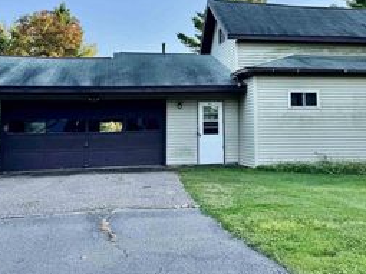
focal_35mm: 47
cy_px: 71
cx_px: 222
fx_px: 497
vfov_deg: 30.4
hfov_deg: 40.2
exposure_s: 1/1131
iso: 80
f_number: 1.78
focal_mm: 6.76
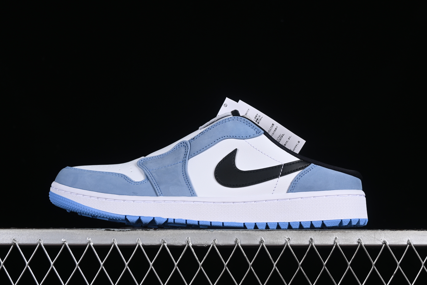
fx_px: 890
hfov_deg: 27.0
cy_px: 142
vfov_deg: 18.2
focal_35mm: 75
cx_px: 214
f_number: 8
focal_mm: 50
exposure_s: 1/80
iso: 160
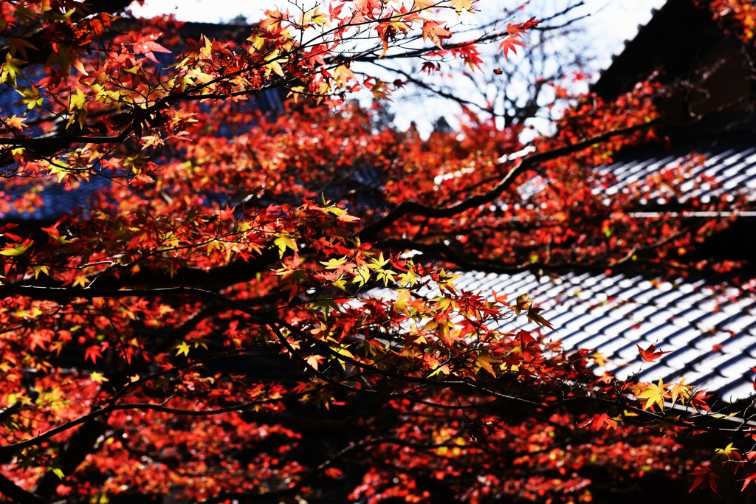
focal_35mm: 50
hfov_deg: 39.6
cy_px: 252
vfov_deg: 27.0
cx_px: 378
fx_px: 1050
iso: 200
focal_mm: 50
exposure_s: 1/500
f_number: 5.6
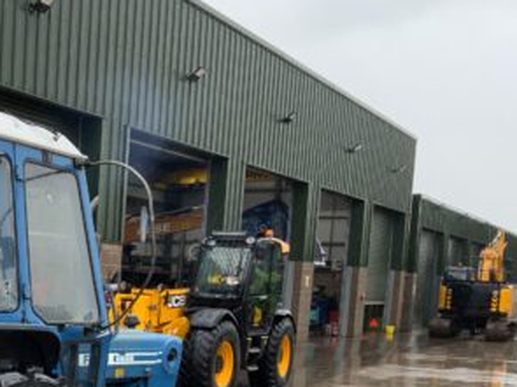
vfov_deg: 22.5
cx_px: -9
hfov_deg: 28.7
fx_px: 941
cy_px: 375
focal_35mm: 63
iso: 32
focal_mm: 3
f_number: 1.8
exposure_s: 1/122
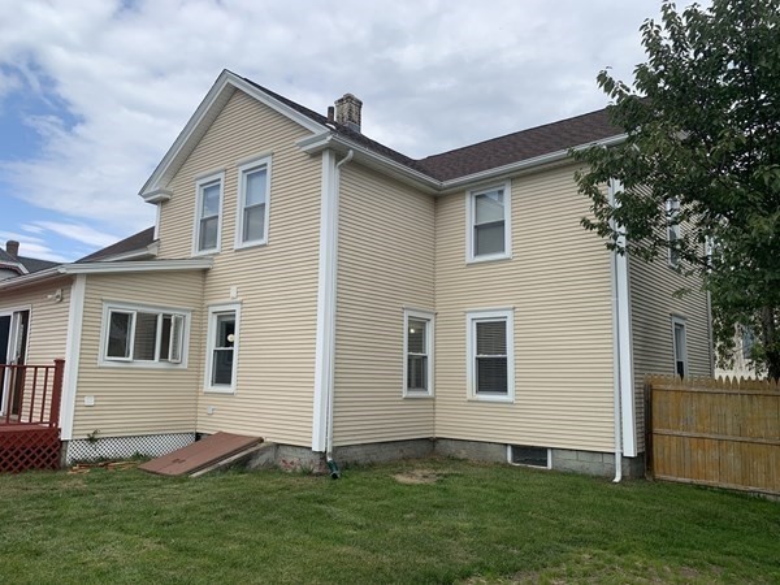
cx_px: 390
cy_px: 292
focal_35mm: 26
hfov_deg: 67.3
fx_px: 586
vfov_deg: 53.1
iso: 25
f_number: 1.8
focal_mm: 4.25
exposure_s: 1/2309
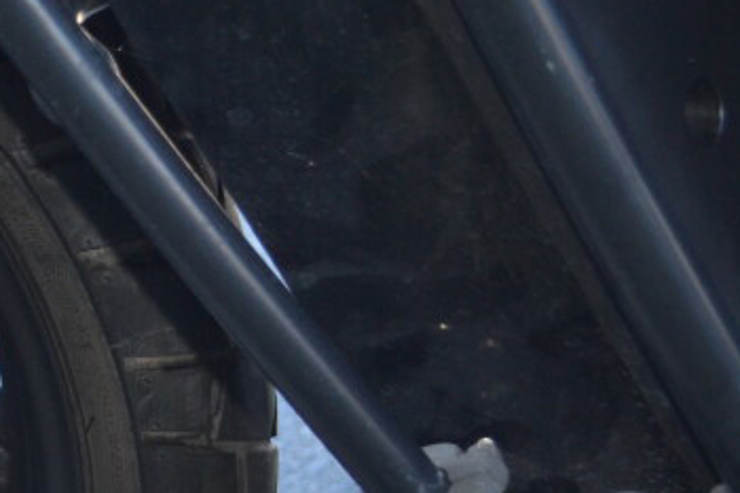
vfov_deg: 6.7
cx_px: -465
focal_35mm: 206
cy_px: 262
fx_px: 4232
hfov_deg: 9.6
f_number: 5.3
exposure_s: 1/125
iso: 320
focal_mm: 40
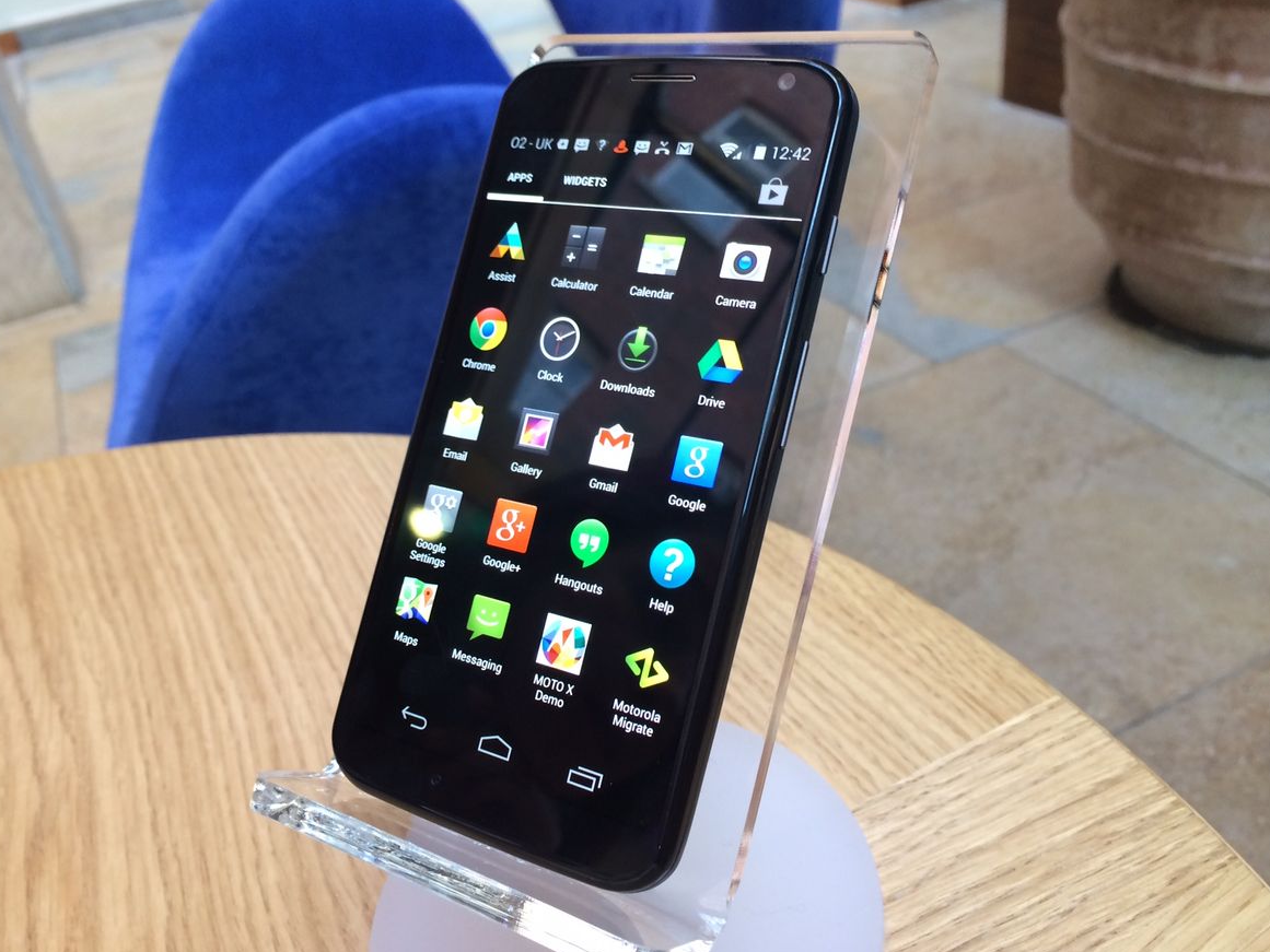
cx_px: 630
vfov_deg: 45.4
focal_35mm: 31
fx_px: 1137
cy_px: 470
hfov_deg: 58.3
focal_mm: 4.12
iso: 80
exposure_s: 1/30
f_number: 2.2
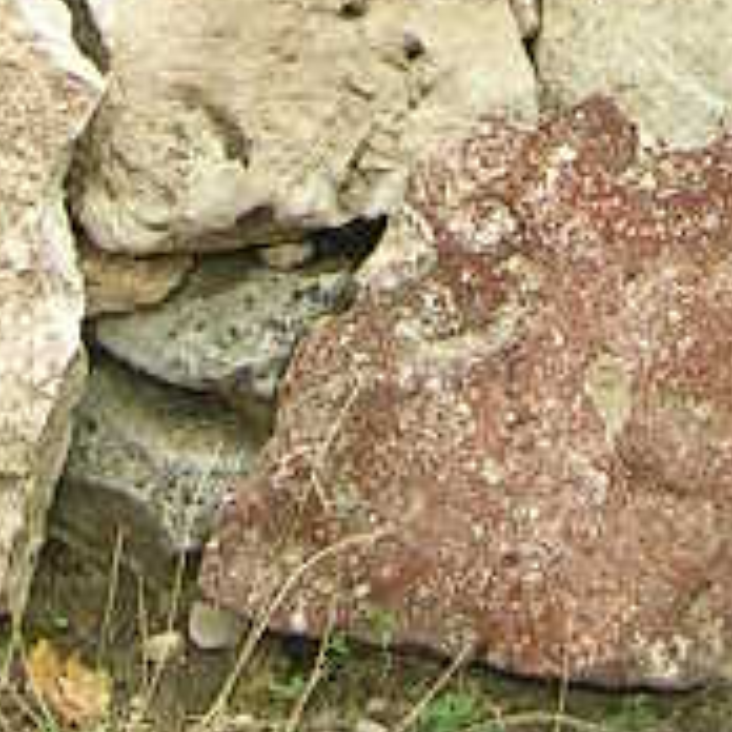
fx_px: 4354
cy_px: -804
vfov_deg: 9.0
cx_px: 471
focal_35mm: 182
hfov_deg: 9.6
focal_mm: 5.4
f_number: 2.8
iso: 50
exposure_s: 1/221
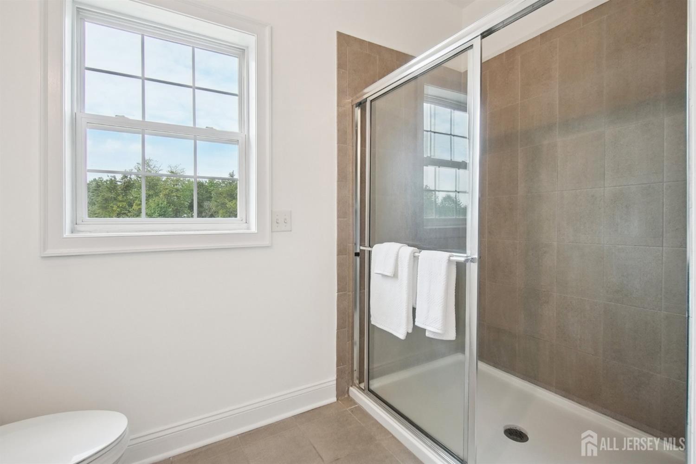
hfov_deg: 100.4
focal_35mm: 15
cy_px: 232
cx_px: 348
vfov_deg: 77.3
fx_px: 290
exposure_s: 1/50
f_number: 9
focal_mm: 10
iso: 640
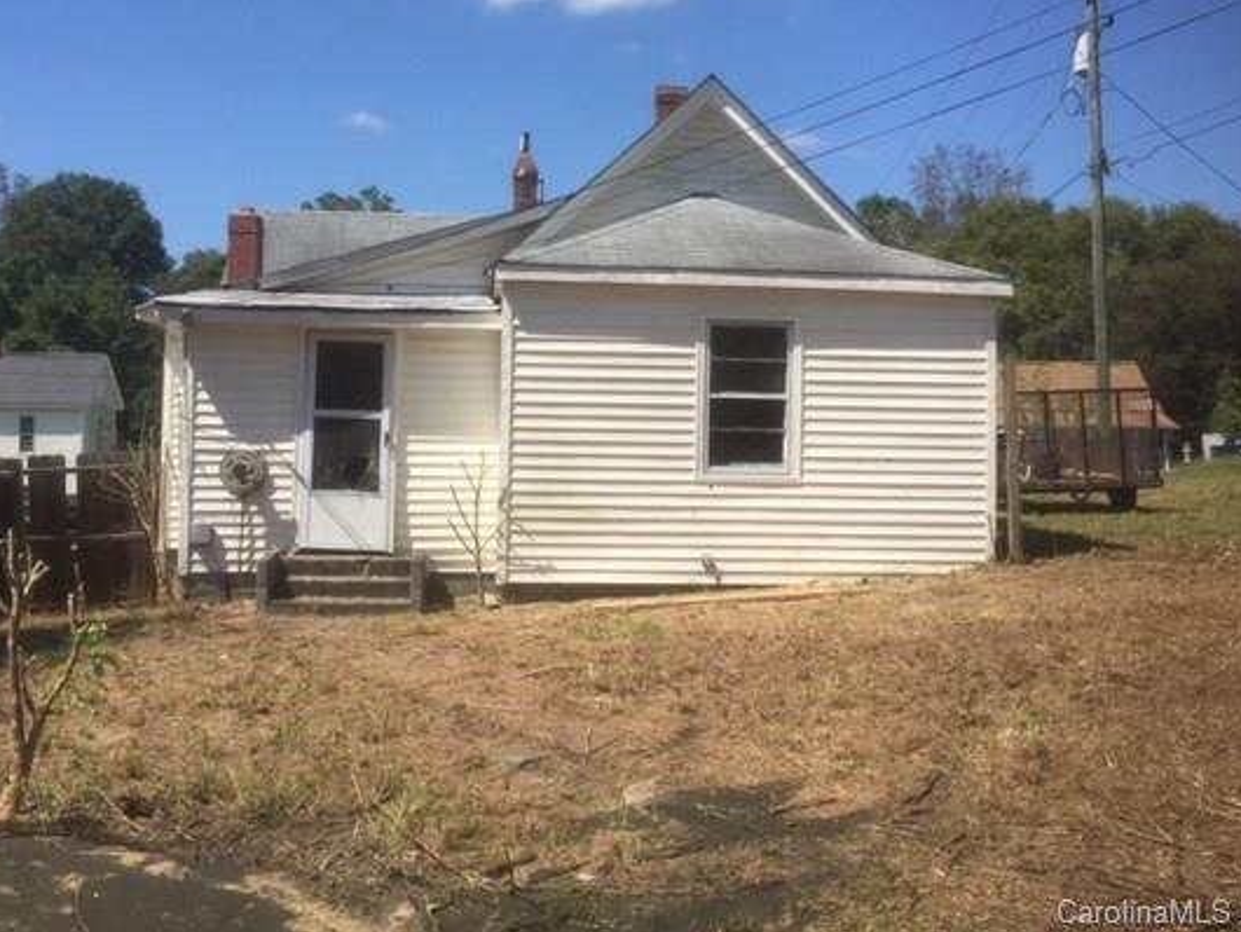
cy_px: 372
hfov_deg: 52.6
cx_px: 576
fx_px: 1255
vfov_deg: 40.5
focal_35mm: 35
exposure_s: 1/2083
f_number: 2.2
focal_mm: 4.15
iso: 32
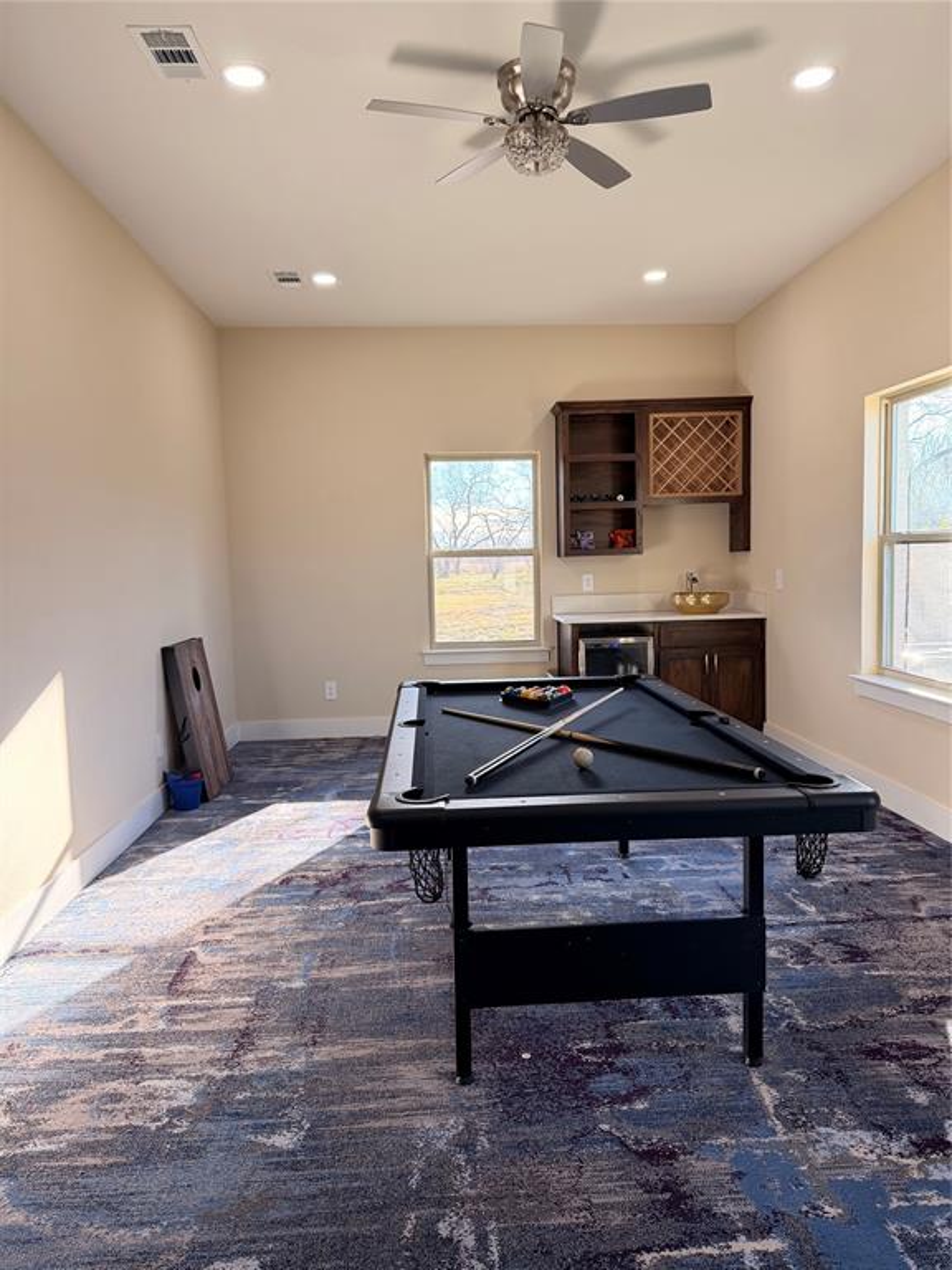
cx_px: 476
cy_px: 635
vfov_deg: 71.6
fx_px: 880
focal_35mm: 24
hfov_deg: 56.8
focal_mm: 6.76
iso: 125
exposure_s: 1/195
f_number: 1.78
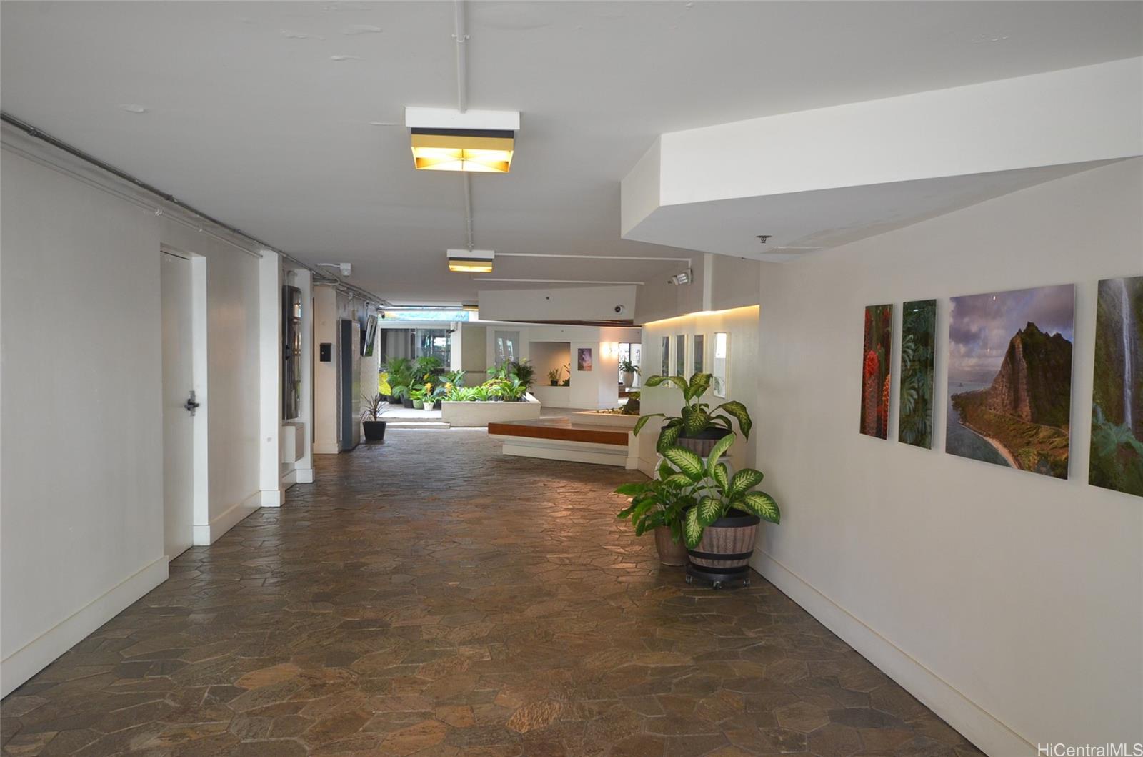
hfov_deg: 62.0
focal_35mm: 30
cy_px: 378
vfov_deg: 43.4
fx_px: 950
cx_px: 572
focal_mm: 20
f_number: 5.6
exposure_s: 1/30
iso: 900
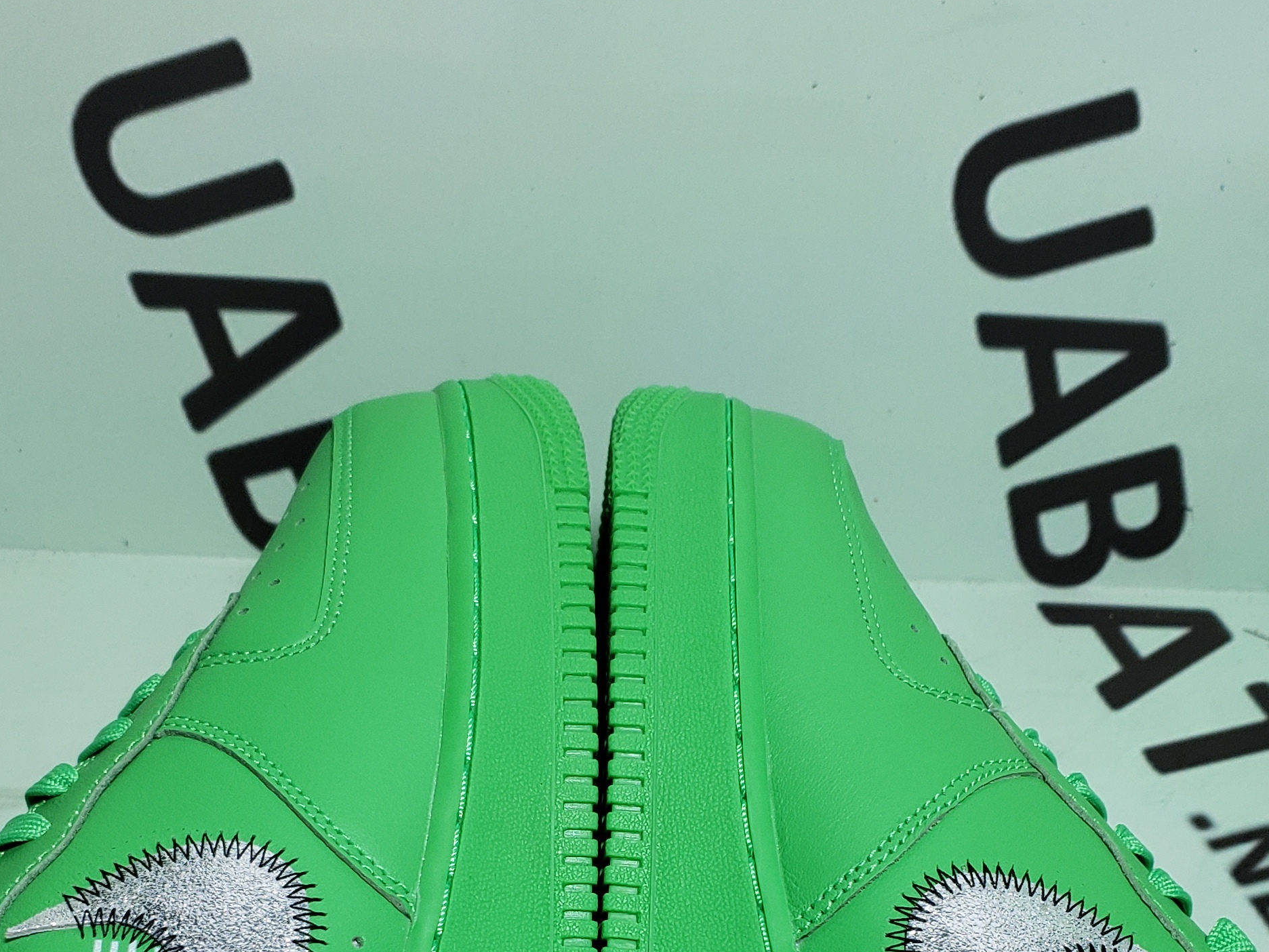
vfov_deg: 24.6
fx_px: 2053
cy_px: 1005
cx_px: 660
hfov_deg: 34.3
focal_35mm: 56
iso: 50
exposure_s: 1/463
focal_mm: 4.3
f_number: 1.5
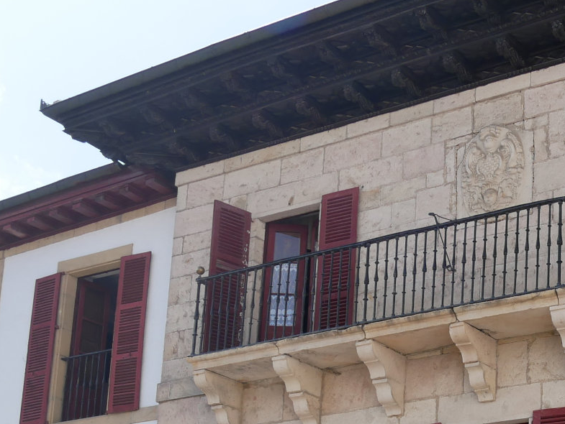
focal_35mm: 76
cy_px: 440
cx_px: 560
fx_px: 1241
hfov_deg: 24.5
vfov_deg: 18.8
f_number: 6.3
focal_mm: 13
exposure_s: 1/400
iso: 200
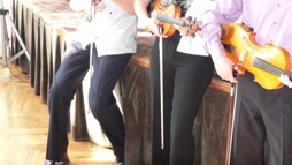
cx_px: 198
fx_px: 418
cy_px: 19
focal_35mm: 54
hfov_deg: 38.0
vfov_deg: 21.8
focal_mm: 6
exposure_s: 1/60
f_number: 2.8
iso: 300
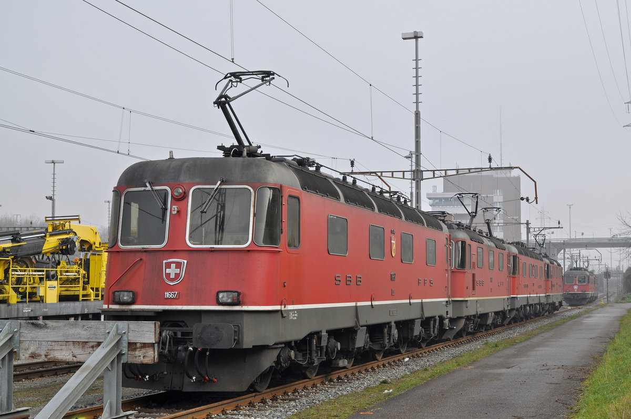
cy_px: 210
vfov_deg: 22.6
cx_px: 316
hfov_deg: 33.4
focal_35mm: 60
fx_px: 1050
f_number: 7.1
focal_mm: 40
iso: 200
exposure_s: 1/200
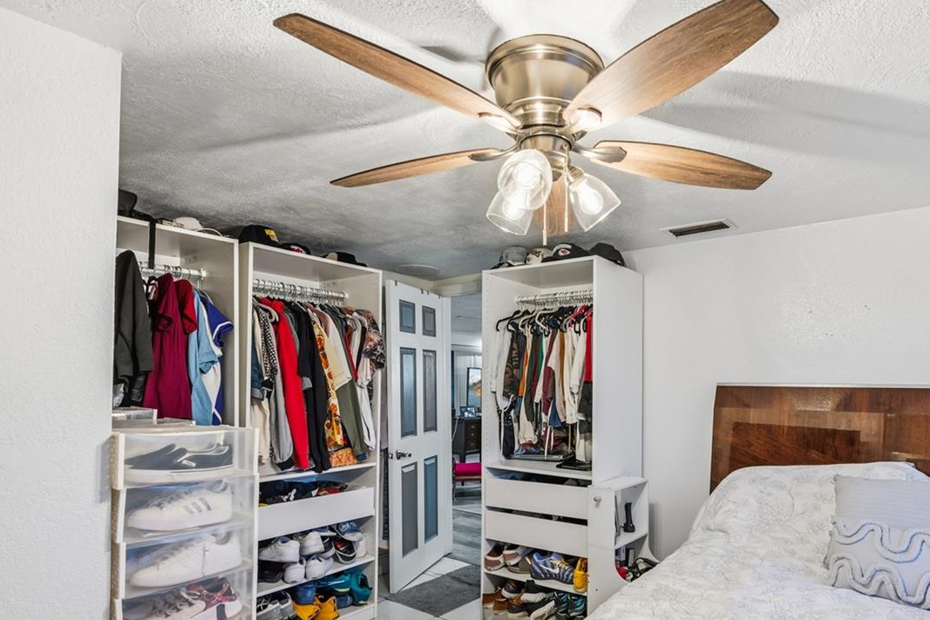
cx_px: 570
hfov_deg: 80.0
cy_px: 390
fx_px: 542
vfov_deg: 58.7
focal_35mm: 21
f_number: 6.3
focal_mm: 14
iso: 250
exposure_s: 1/100
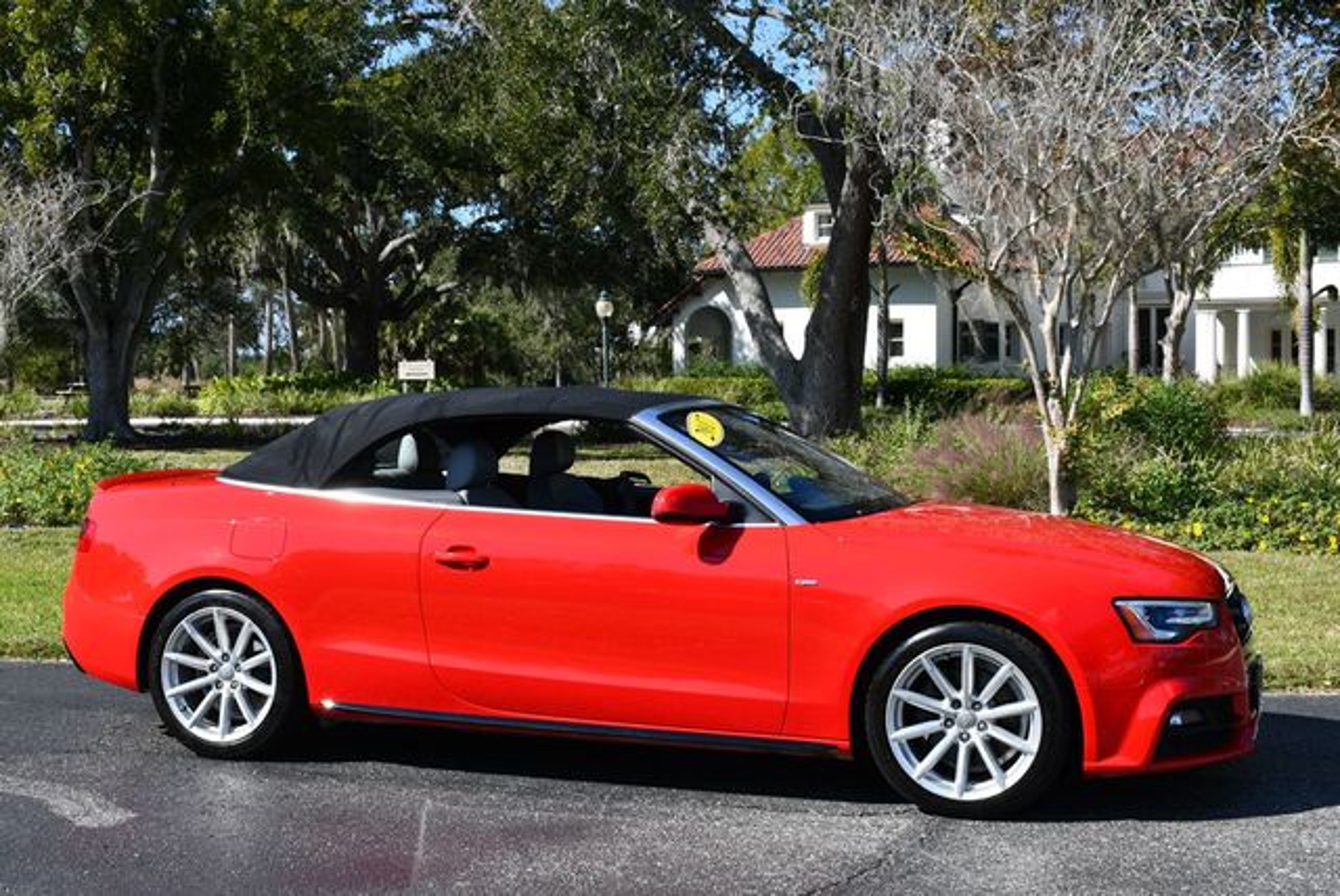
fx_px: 1788
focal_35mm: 48
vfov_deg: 28.1
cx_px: 670
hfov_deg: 41.1
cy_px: 448
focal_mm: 24
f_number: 8
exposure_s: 1/250
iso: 110
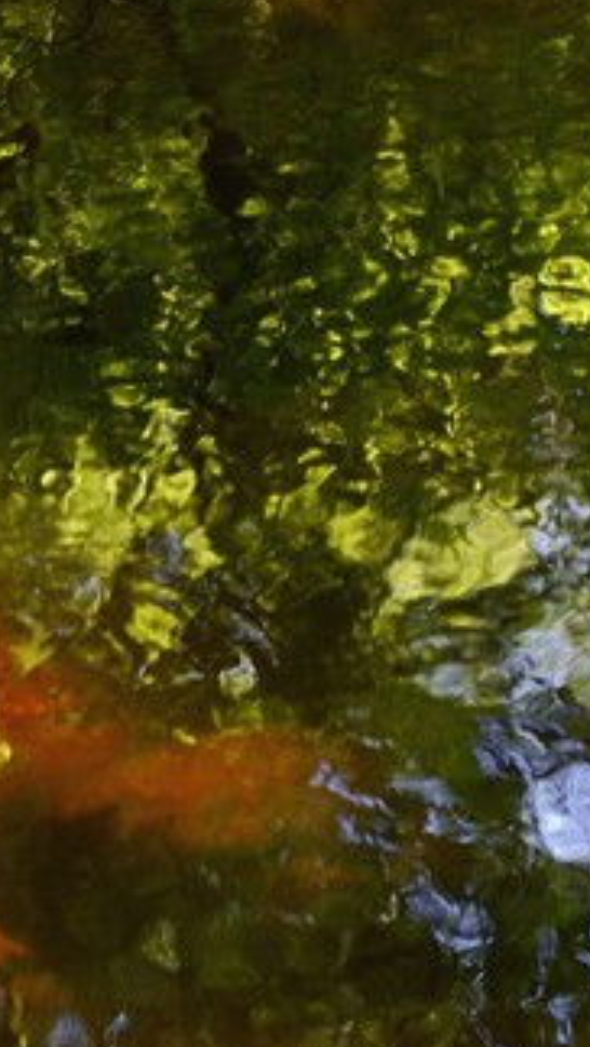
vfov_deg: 10.2
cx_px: 336
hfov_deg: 6.2
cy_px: -979
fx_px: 5472
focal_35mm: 197
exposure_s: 1/50
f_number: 5
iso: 800
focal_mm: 38
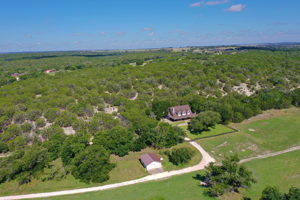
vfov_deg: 45.0
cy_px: 99
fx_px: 242
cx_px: 146
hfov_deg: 63.6
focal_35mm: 29
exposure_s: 1/400
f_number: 5.6
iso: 100
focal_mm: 10.26
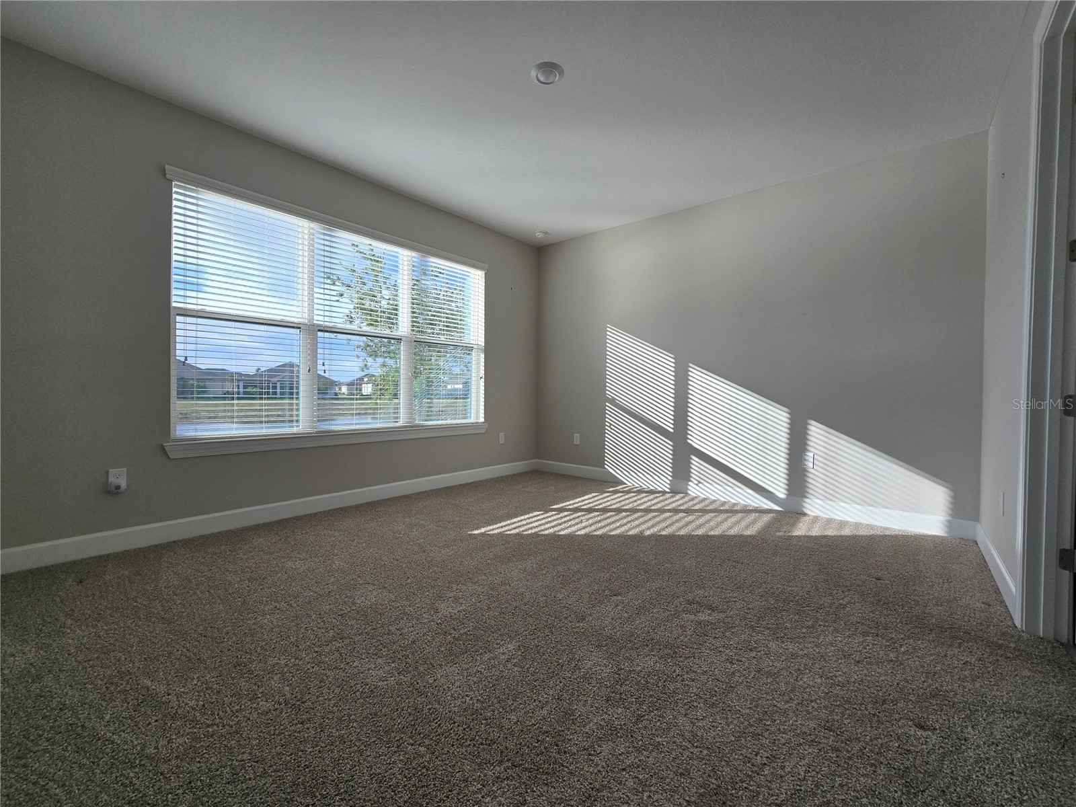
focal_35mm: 13
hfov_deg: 106.2
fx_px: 404
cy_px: 404
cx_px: 538
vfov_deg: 89.9
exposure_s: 1/617
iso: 50
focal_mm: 2.2
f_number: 2.2
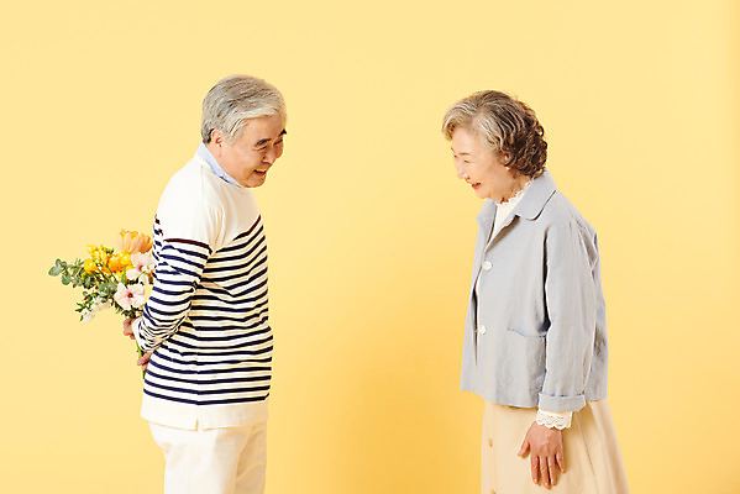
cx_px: 370
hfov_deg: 18.3
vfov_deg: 12.2
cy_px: 247
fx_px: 2303
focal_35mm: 112
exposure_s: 1/125
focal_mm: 112
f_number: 8
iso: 100
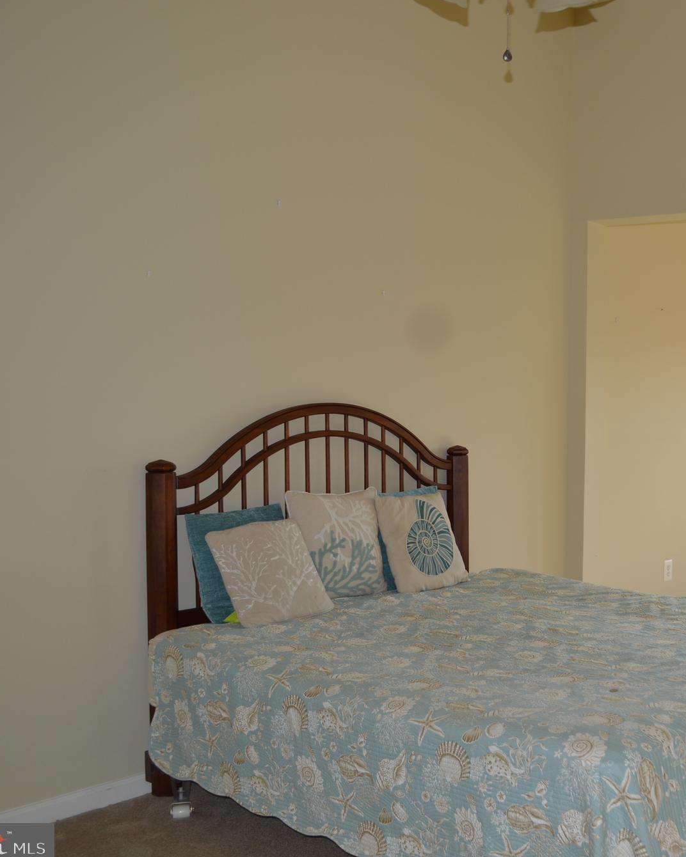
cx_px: 568
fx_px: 1091
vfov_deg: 42.9
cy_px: 434
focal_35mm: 43
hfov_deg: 33.7
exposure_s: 1/125
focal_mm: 20
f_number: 4
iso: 125
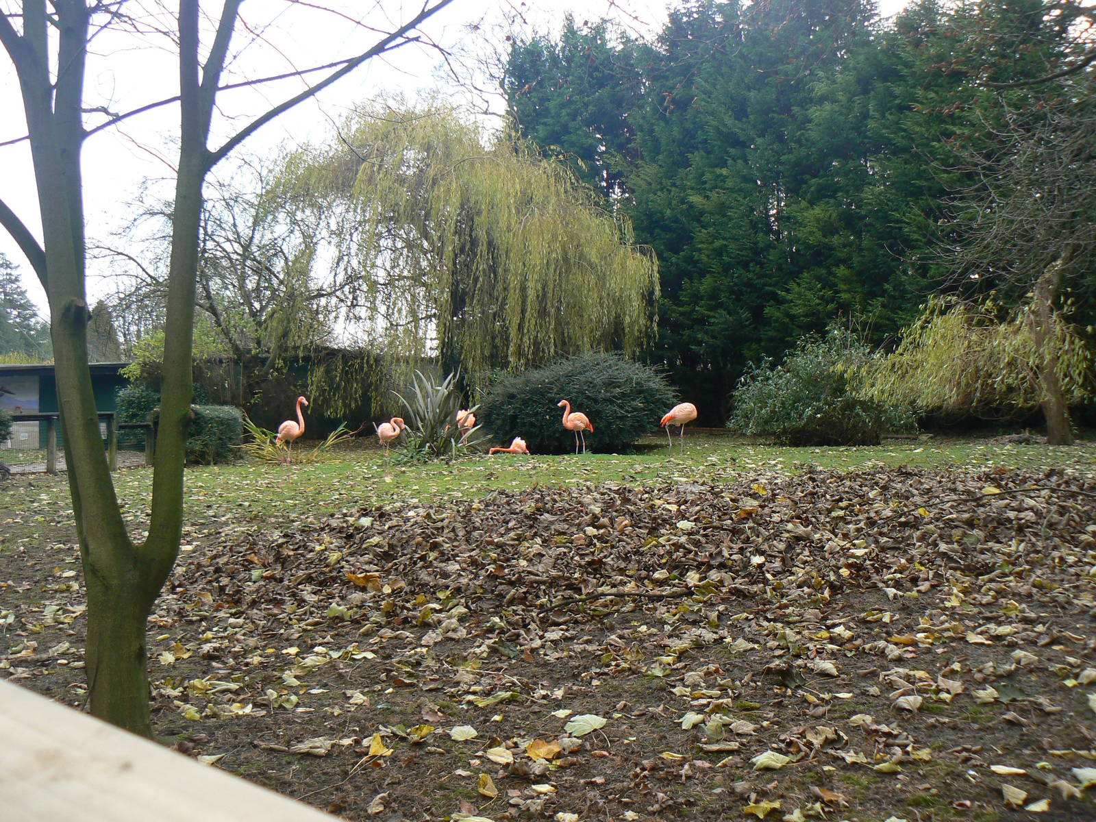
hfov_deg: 51.4
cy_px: 411
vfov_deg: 39.7
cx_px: 548
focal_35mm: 36
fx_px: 1140
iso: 80
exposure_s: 1/80
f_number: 4
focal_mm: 6
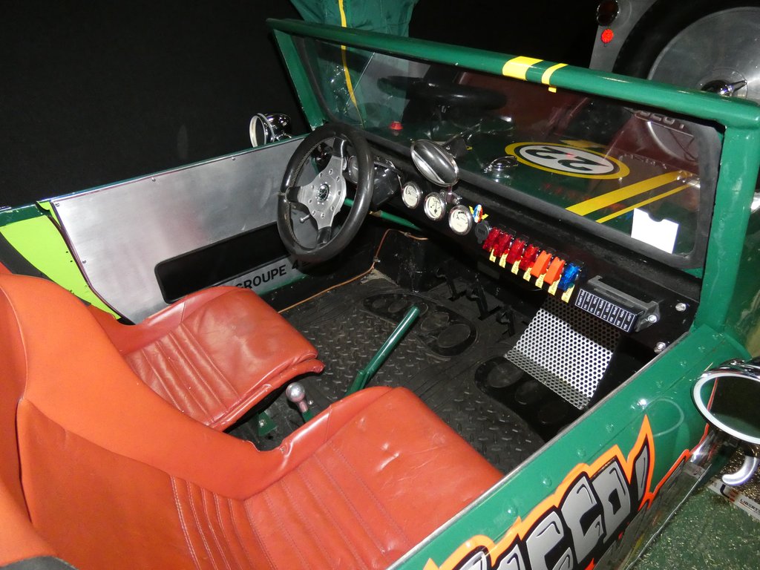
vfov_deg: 66.0
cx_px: 380
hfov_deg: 81.7
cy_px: 285
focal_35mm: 20
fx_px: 439
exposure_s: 1/250
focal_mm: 3.6
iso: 800
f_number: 2.8
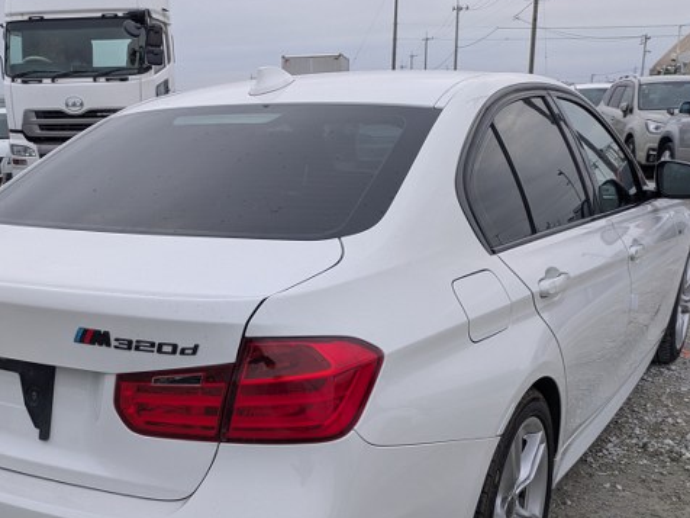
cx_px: 243
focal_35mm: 42
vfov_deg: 33.2
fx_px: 837
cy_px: 425
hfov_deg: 44.3
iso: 103
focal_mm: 5.43
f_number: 1.89
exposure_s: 1/100
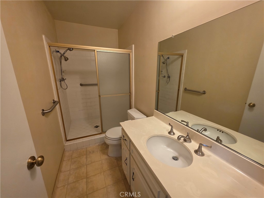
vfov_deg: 89.9
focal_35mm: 13
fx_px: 99
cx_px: 132
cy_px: 99
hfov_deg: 106.2
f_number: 1.9
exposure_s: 1/60
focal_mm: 2.2
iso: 250
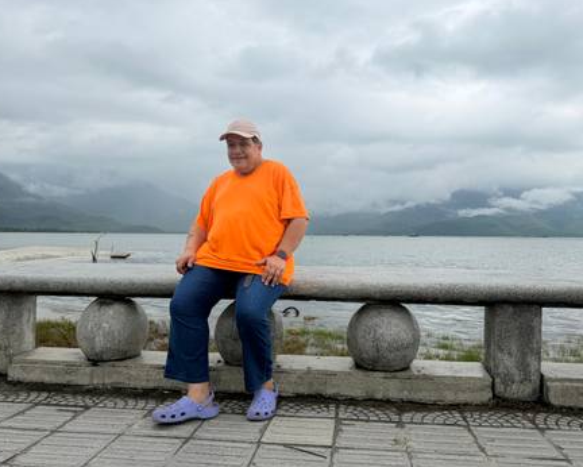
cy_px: 236
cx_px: 305
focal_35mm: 26
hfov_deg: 66.0
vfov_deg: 55.0
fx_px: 449
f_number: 1.78
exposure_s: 1/2370
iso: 80
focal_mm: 6.76
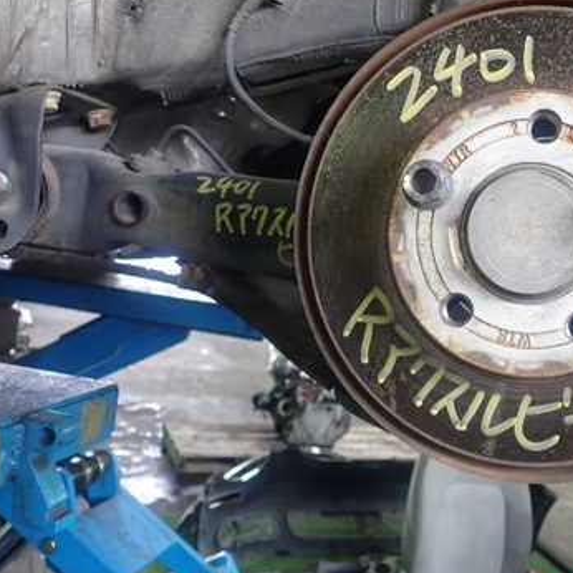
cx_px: 429
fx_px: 861
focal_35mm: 46
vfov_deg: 36.7
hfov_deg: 36.0
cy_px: 245
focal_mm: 5.4
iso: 200
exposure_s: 1/30
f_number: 2.3
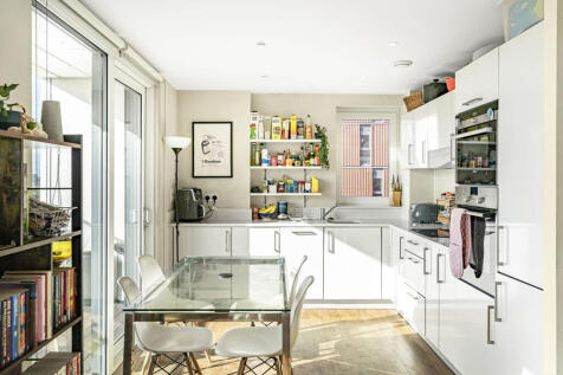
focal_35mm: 28
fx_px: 438
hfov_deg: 65.5
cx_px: 282
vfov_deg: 46.4
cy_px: 188
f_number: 8
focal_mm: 28
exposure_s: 1/500
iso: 250
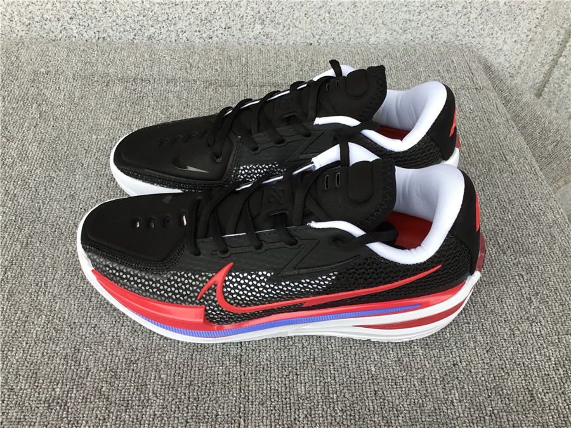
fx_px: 511
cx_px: 286
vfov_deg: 45.4
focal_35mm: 31
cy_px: 214
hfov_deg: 58.4
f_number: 2.4
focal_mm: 3.3
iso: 25
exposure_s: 1/100
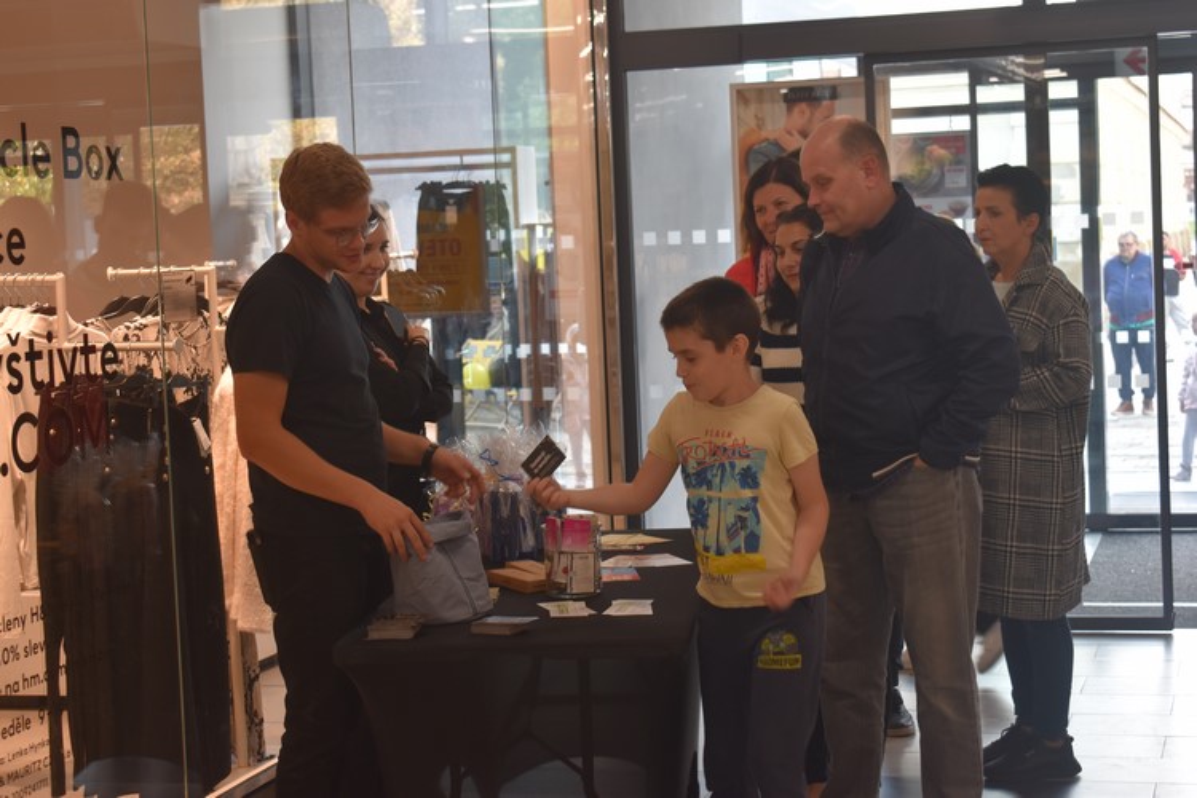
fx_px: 2294
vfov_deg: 19.7
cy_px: 399
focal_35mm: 69
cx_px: 598
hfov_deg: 29.2
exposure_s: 1/80
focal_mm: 46
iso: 400
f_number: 5.3
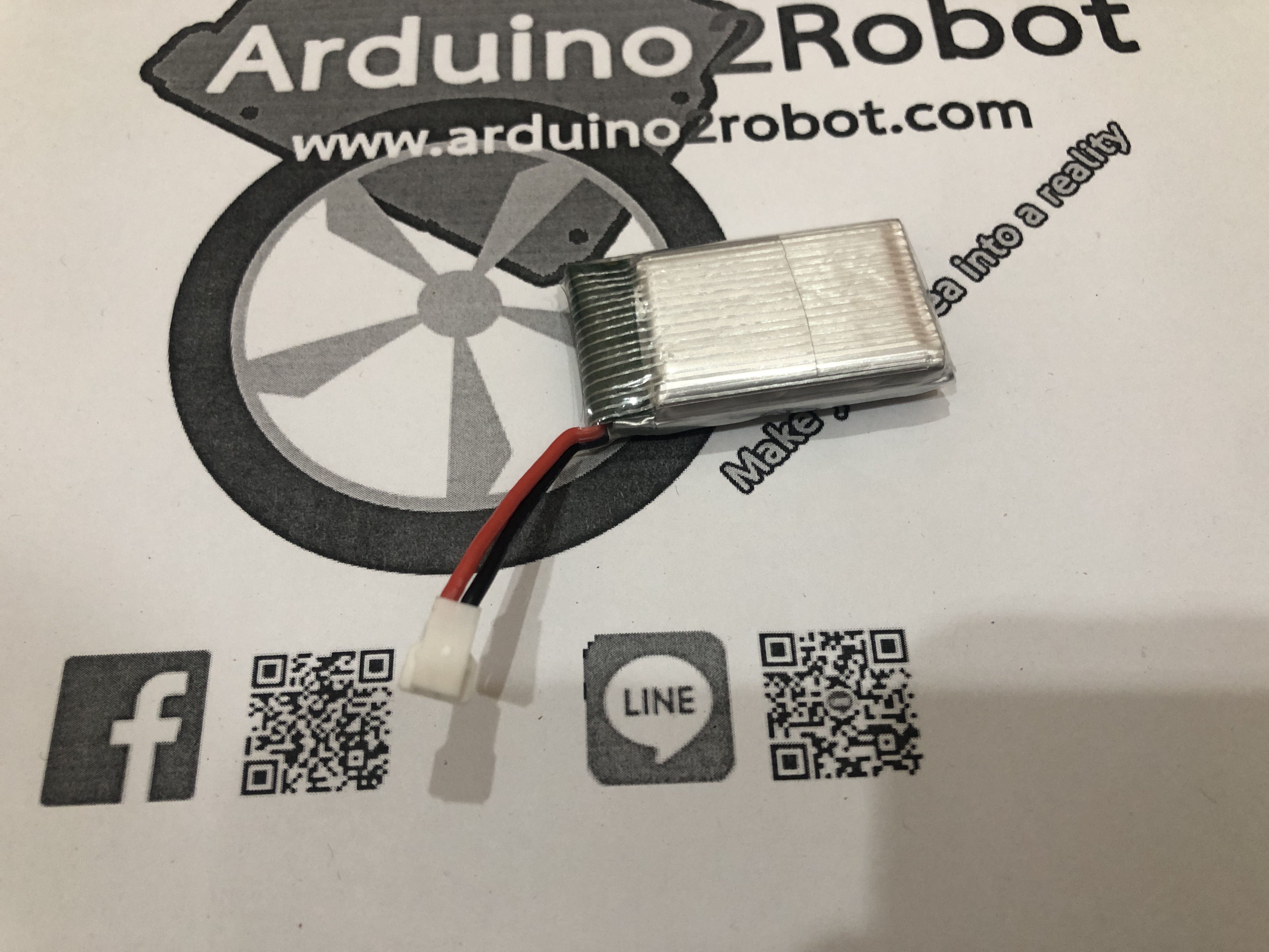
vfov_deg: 49.7
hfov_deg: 63.4
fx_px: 1026
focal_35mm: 28
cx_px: 634
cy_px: 476
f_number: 1.8
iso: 64
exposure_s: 1/17
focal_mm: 3.99
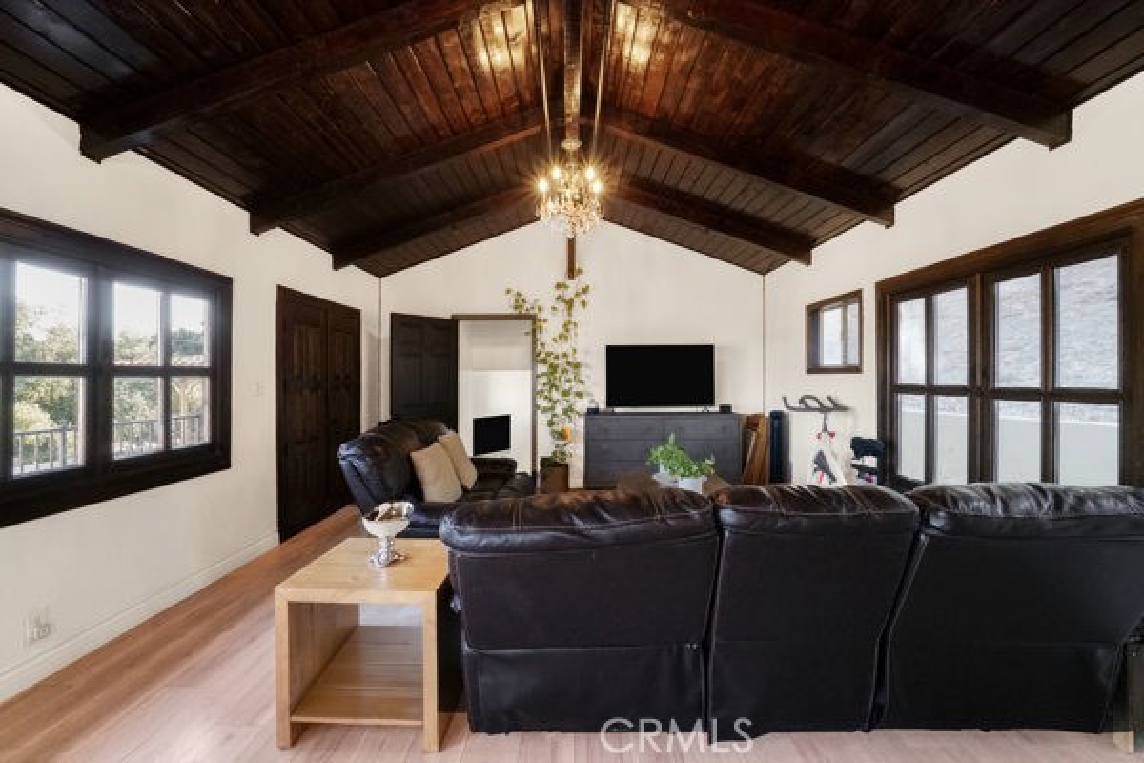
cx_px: 572
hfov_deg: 100.4
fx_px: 477
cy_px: 382
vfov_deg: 77.3
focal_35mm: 15
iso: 6400
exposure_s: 1/30
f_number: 14
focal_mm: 10
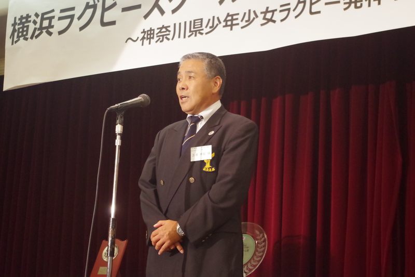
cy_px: 138
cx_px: 208
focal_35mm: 82
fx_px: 945
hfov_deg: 24.8
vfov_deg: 16.6
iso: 3200
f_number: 5.6
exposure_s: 1/40
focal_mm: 55
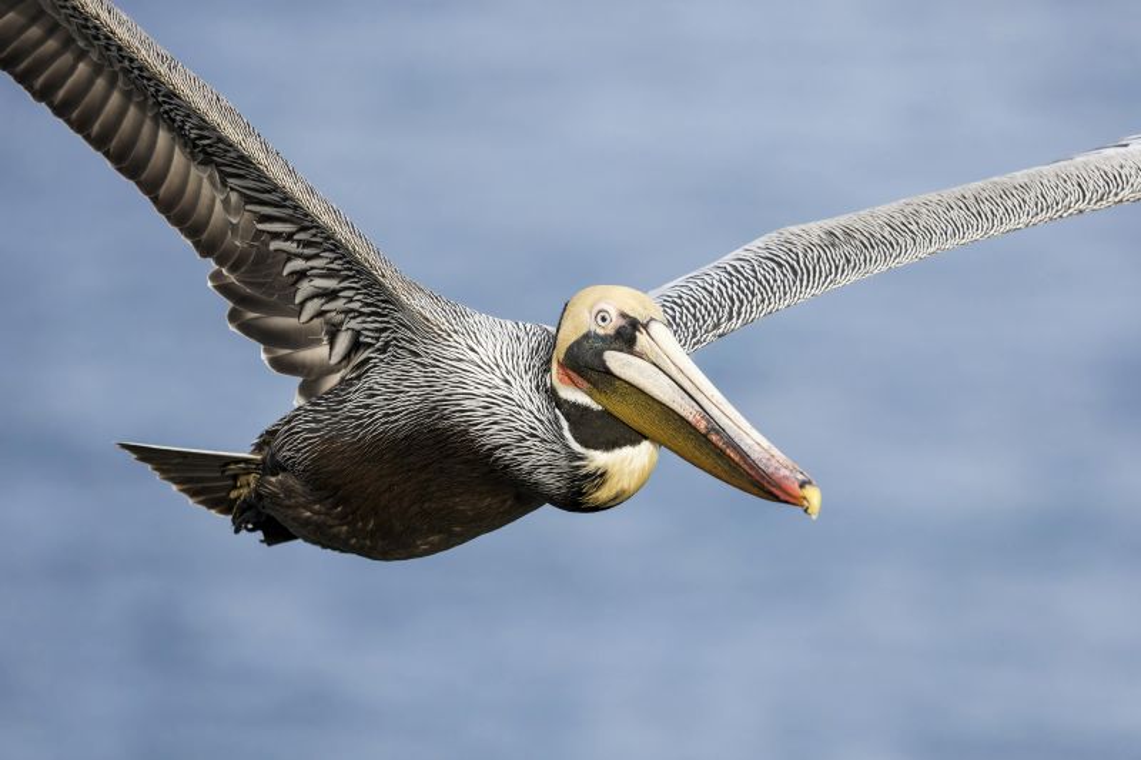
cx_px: 570
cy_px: 380
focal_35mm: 644
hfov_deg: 3.2
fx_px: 20406
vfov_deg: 2.1
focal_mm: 644
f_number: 8
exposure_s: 1/1600
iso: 2000
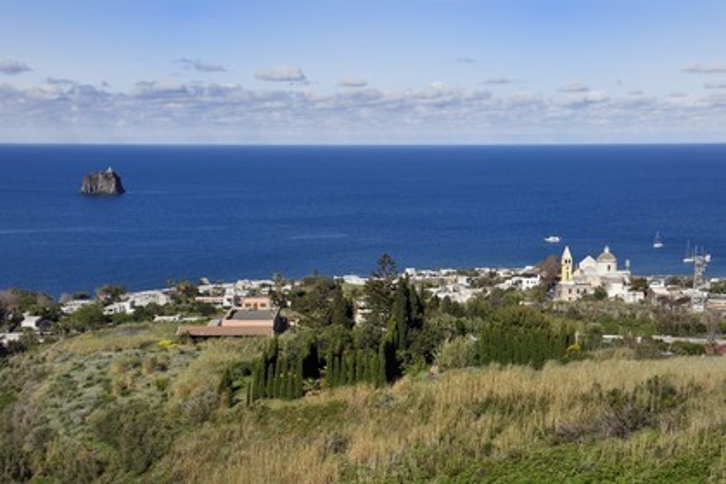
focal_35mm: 55
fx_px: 1109
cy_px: 242
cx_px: 363
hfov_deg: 36.2
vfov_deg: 24.6
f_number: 11
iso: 200
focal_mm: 55
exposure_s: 1/400
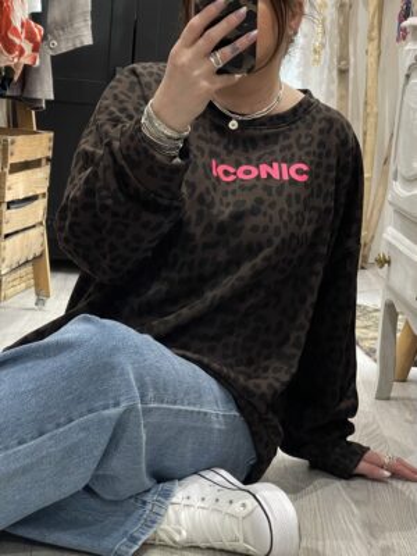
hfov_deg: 22.9
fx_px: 1028
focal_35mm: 64
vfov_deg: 30.3
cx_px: 208
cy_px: 278
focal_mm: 7.5
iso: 400
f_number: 2.2
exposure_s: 1/50
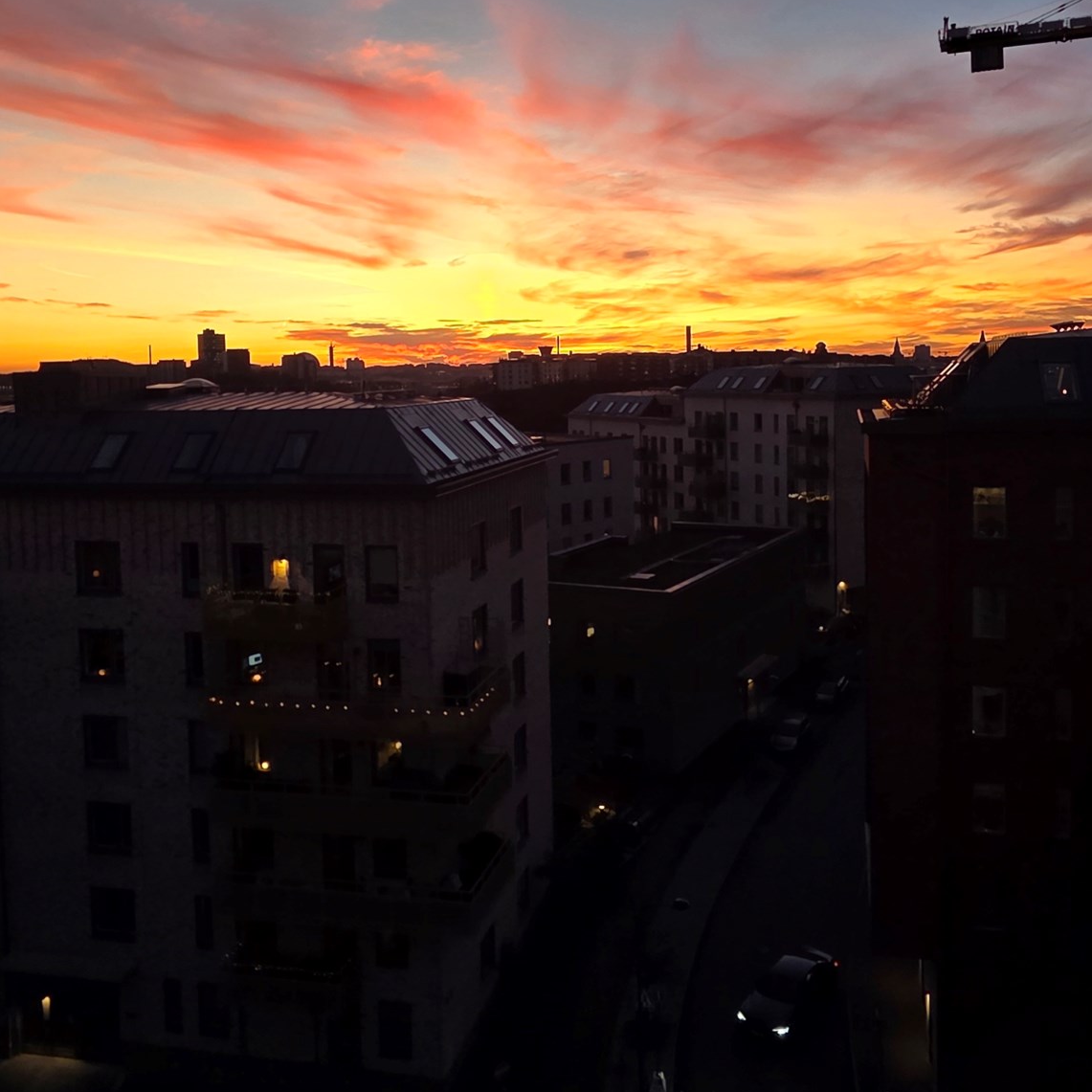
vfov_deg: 55.2
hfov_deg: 55.5
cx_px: 596
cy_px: 432
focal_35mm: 29
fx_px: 1035
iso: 50
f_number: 2.2
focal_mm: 2.2
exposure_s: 1/139
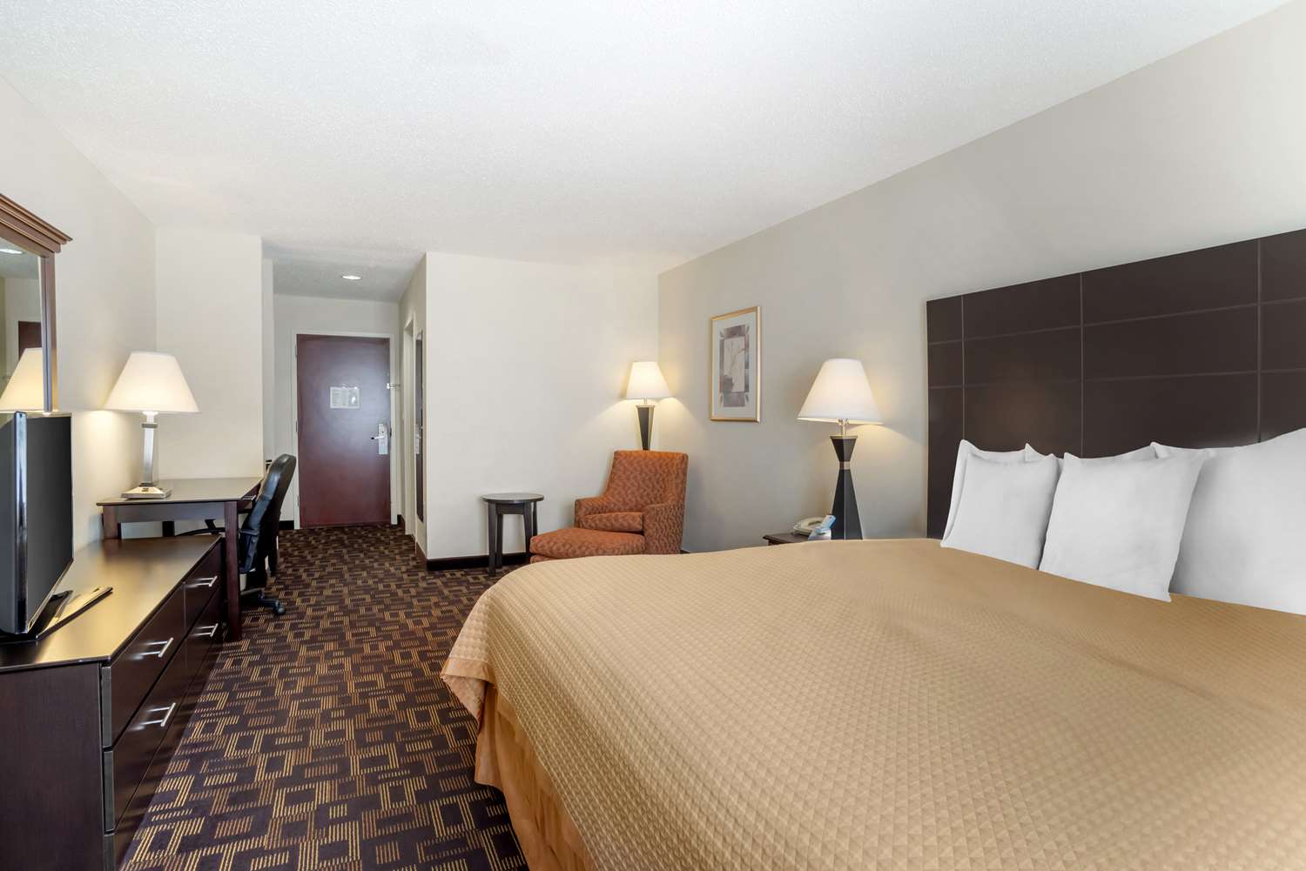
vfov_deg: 70.5
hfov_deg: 93.3
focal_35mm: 17
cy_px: 436
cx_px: 653
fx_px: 617
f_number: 11
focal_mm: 17
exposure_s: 1/8
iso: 400
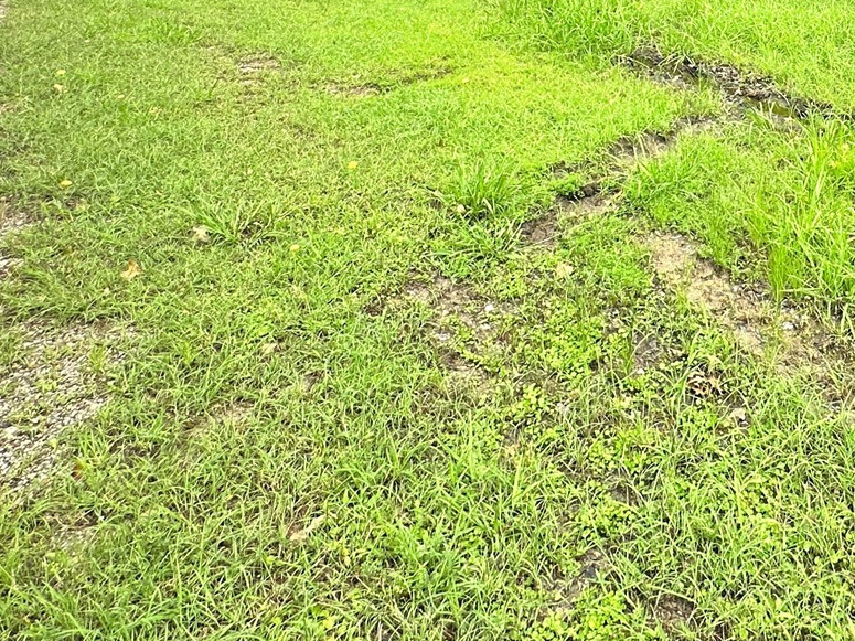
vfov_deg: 31.5
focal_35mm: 37
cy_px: -152
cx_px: 719
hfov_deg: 46.7
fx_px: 914
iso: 40
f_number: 2.2
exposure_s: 1/450
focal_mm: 2.22
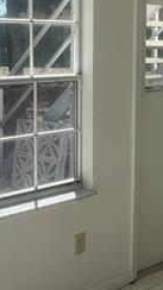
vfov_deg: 28.2
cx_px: 133
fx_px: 577
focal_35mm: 75
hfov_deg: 16.0
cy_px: 119
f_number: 2.2
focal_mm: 2.22
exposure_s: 1/796
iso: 50
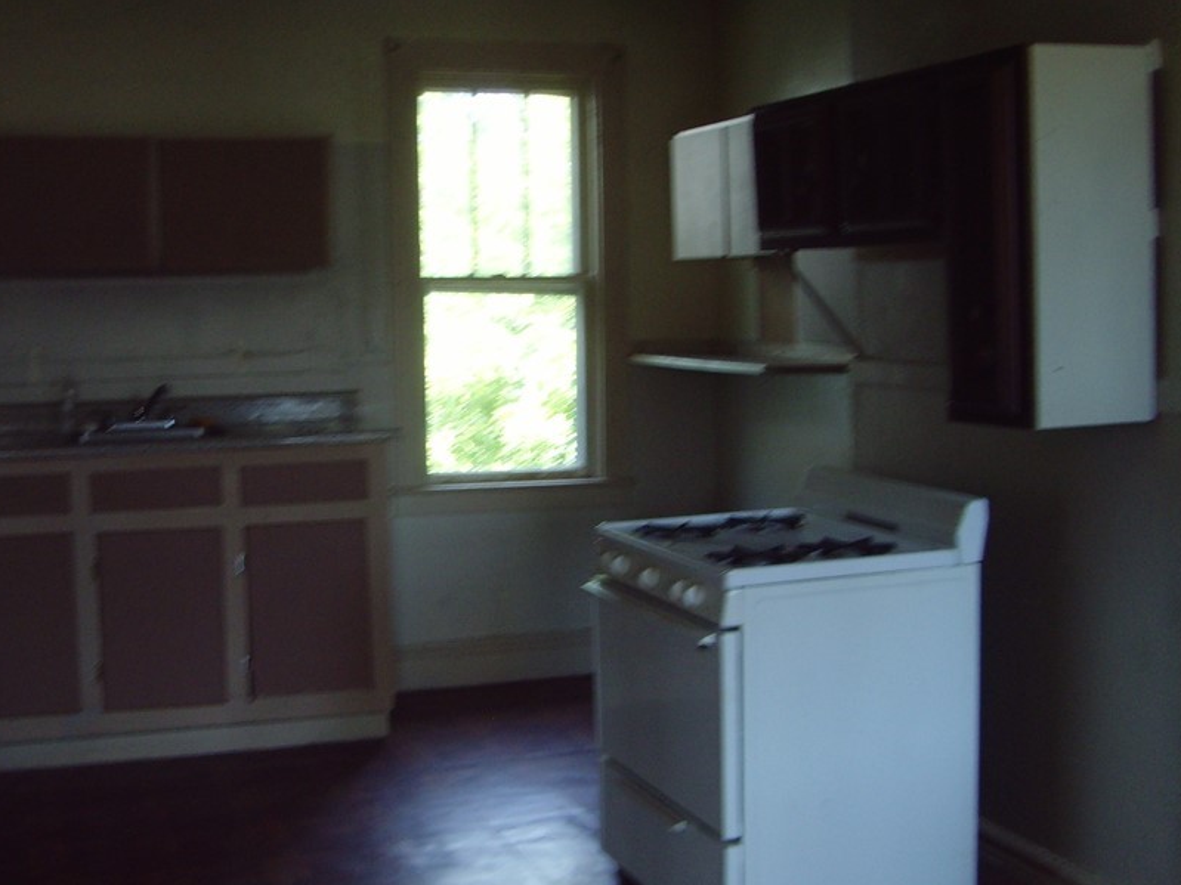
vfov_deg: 29.1
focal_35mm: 50
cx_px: 435
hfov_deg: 37.9
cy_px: 471
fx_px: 1706
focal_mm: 6.6
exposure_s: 1/45
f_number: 3.5
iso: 120
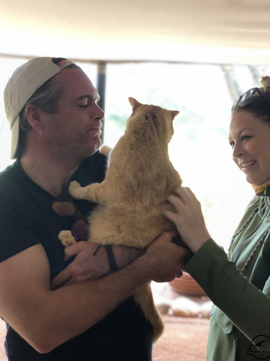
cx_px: 135
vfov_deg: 34.9
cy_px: 171
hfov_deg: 26.6
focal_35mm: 55
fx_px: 572
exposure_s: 1/40
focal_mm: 6
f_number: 2.4
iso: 100
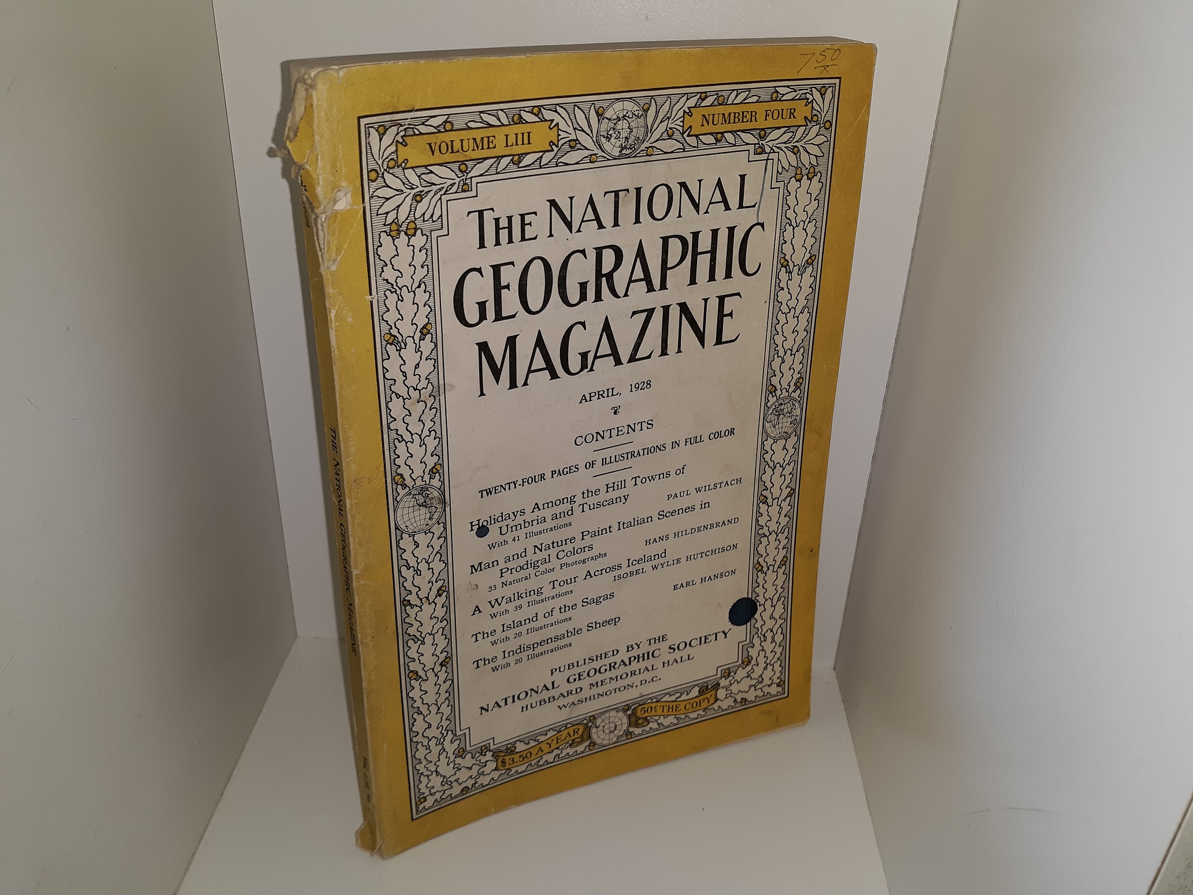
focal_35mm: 28
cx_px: 596
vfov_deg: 49.7
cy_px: 448
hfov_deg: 63.4
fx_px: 965
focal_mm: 3.7
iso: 40
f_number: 1.7
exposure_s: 1/252
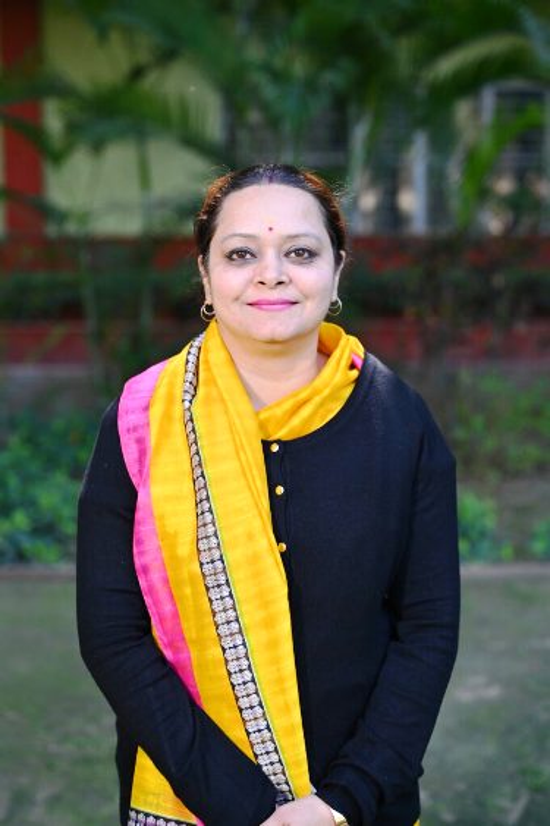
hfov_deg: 27.0
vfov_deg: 39.6
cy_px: 413
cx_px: 275
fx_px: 1146
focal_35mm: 50
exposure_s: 1/160
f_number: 2.8
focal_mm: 50
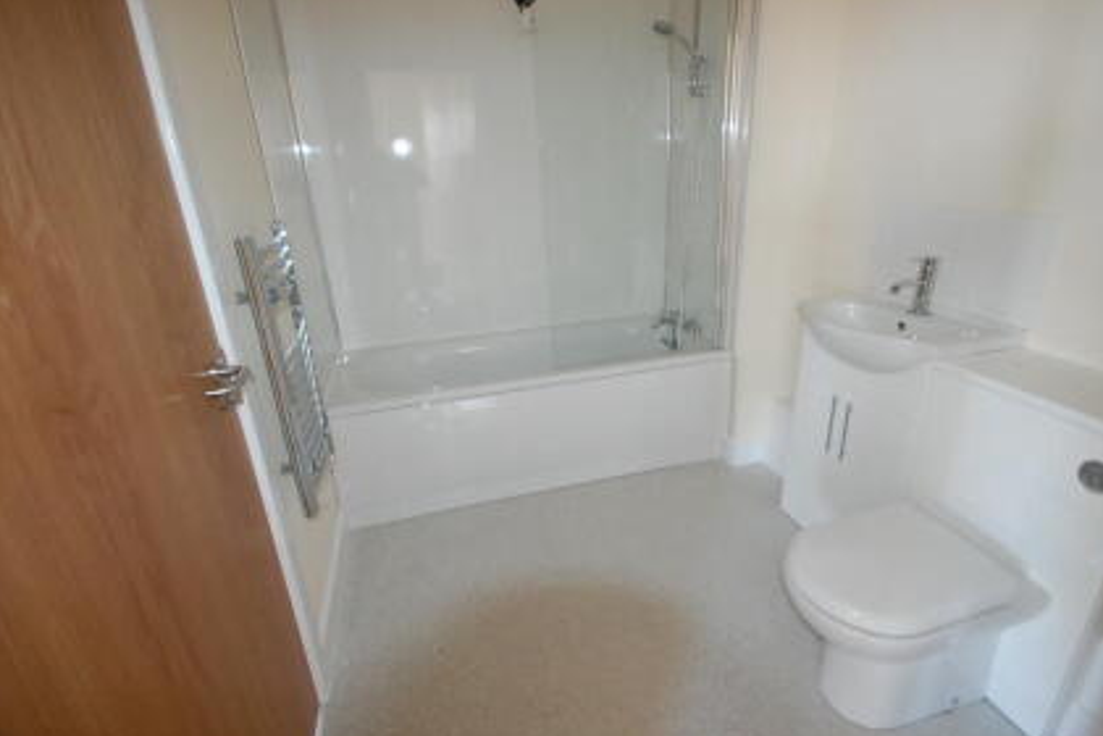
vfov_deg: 70.4
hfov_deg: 93.2
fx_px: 521
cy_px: 367
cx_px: 575
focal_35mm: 17
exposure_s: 1/40
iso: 1600
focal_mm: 10
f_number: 4.5
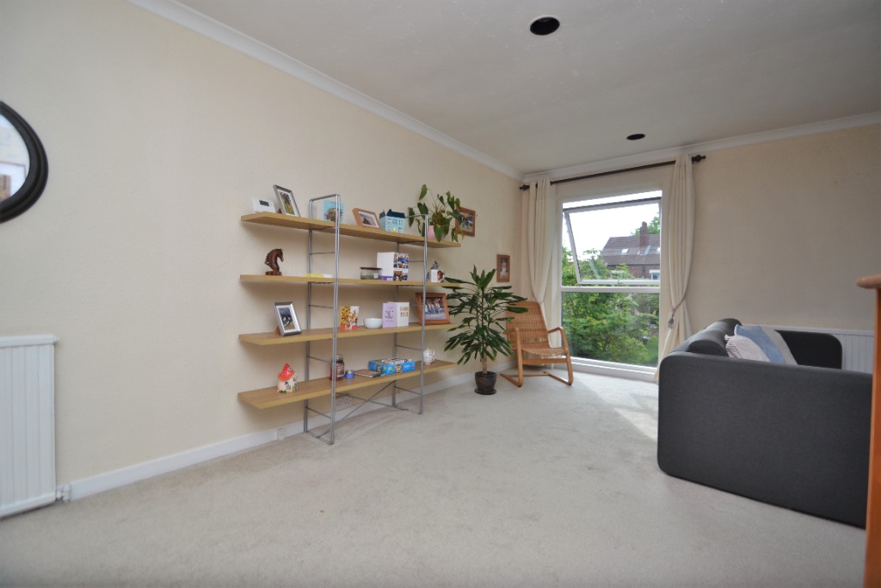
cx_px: 440
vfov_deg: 77.3
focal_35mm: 15
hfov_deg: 100.4
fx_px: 367
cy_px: 294
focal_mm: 10
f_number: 3.5
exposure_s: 1/250
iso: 100
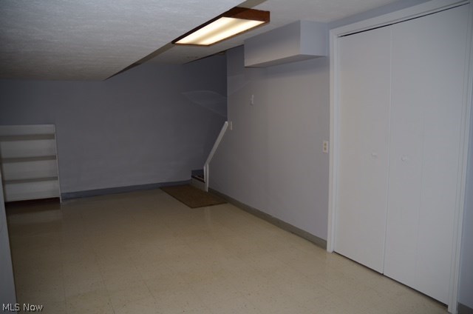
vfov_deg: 47.7
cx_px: 236
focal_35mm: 27
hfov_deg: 67.5
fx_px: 354
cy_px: 157
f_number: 3.5
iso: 100
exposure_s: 1/60
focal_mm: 18
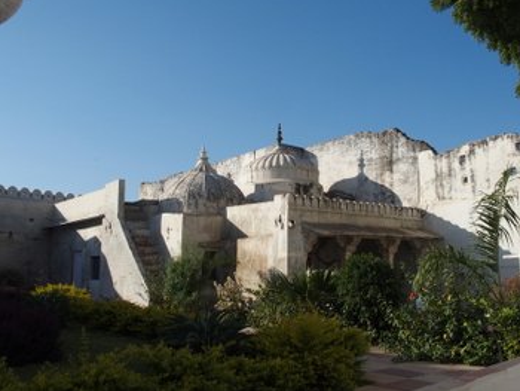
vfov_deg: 39.7
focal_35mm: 36
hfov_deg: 51.3
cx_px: 266
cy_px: 193
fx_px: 541
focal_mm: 7.4
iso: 100
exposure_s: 1/800
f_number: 4.5
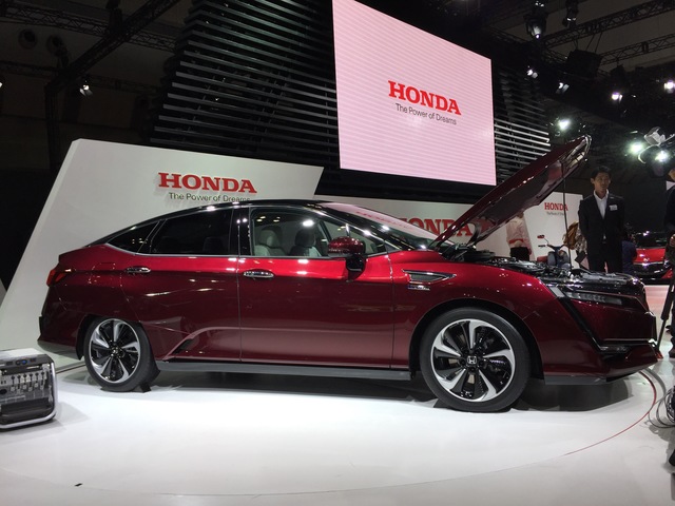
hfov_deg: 61.7
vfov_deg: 48.2
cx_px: 338
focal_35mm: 29
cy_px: 253
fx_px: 565
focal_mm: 4.15
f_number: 2.2
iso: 32
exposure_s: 1/271
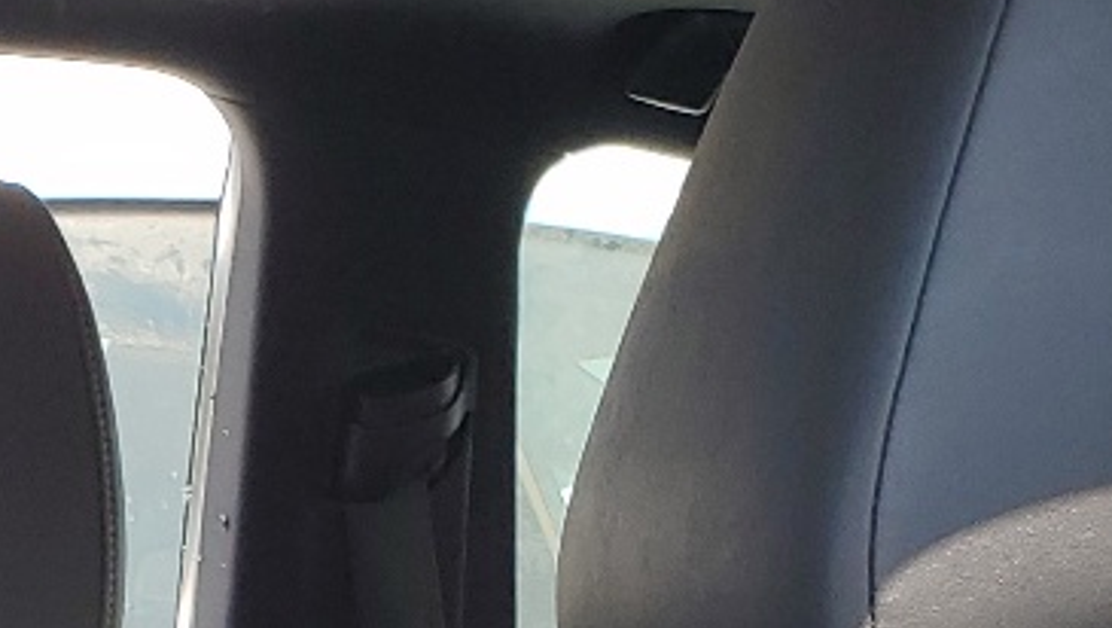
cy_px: 1488
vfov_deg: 8.9
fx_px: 3659
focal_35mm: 124
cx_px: 183
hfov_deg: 17.1
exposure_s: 1/370
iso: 50
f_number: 1.5
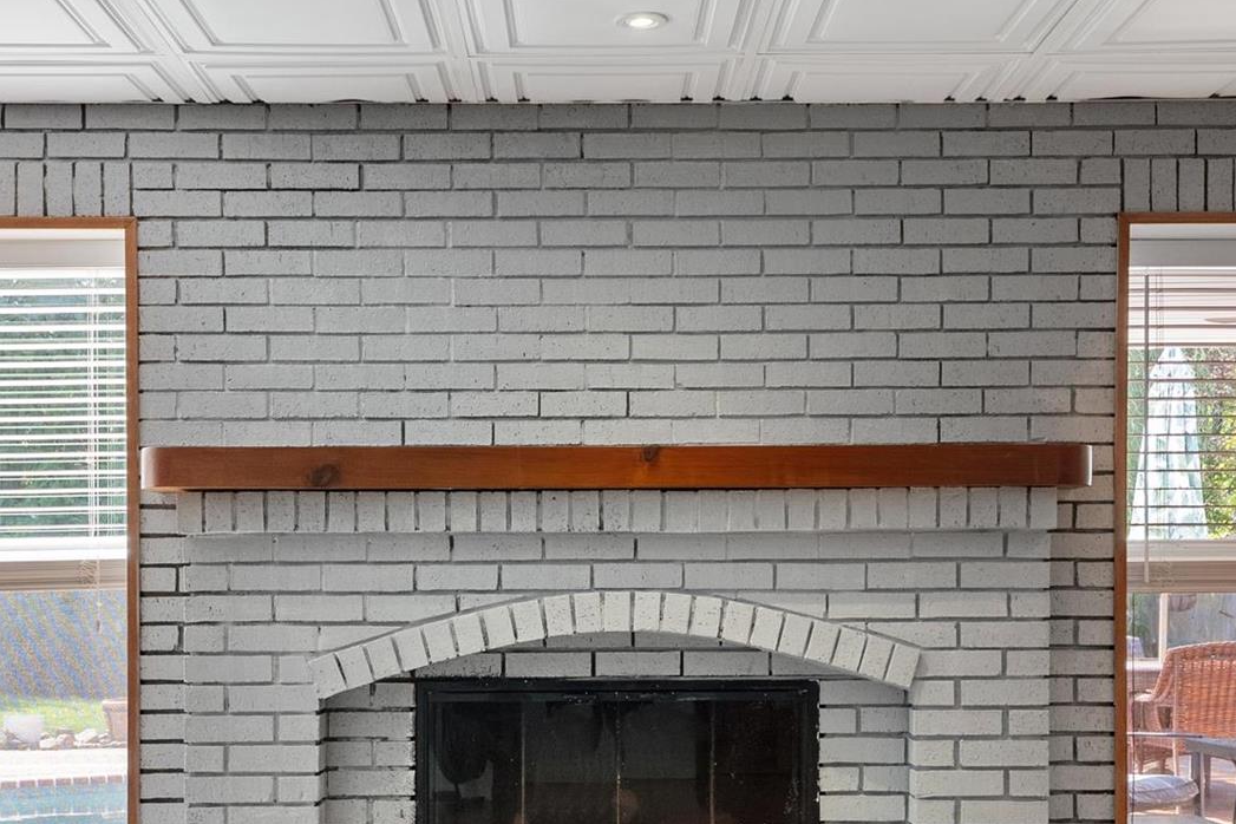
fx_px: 1888
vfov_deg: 24.4
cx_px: 584
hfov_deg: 36.2
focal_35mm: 55
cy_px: 587
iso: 400
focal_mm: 18
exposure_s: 1/15
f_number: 6.3
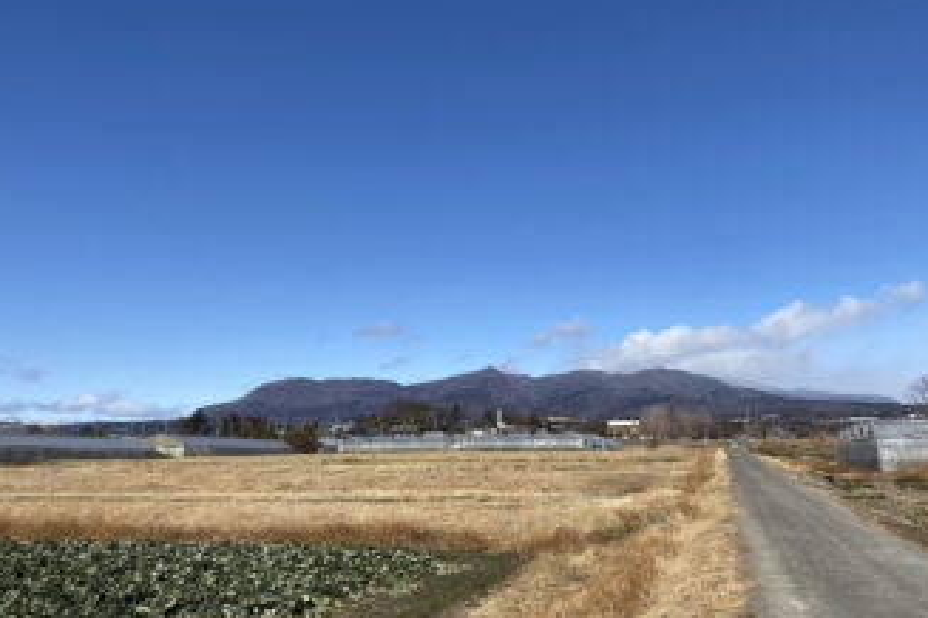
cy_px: 316
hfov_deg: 60.1
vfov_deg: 42.3
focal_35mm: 31
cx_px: 521
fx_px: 799
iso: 32
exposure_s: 1/4274
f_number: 1.8
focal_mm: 4.25
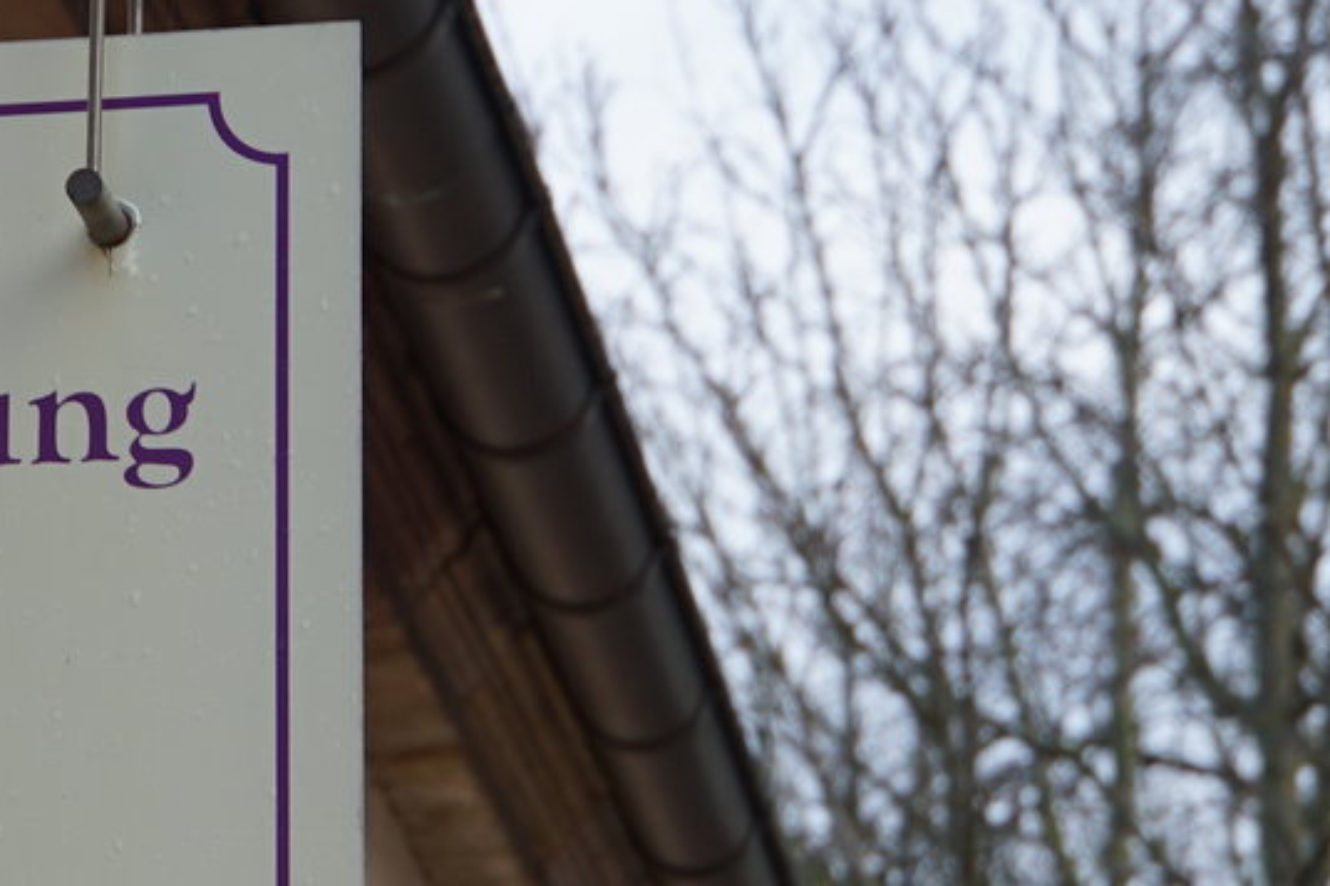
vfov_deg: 7.7
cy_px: 455
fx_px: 6611
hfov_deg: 11.4
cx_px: 102
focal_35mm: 179
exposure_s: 1/80
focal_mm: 50
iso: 100
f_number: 5.6
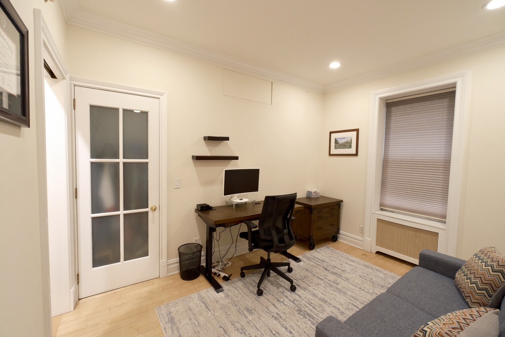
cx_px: 252
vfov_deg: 77.3
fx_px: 210
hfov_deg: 100.4
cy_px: 168
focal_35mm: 15
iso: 2000
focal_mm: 10
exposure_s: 1/15
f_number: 5.6
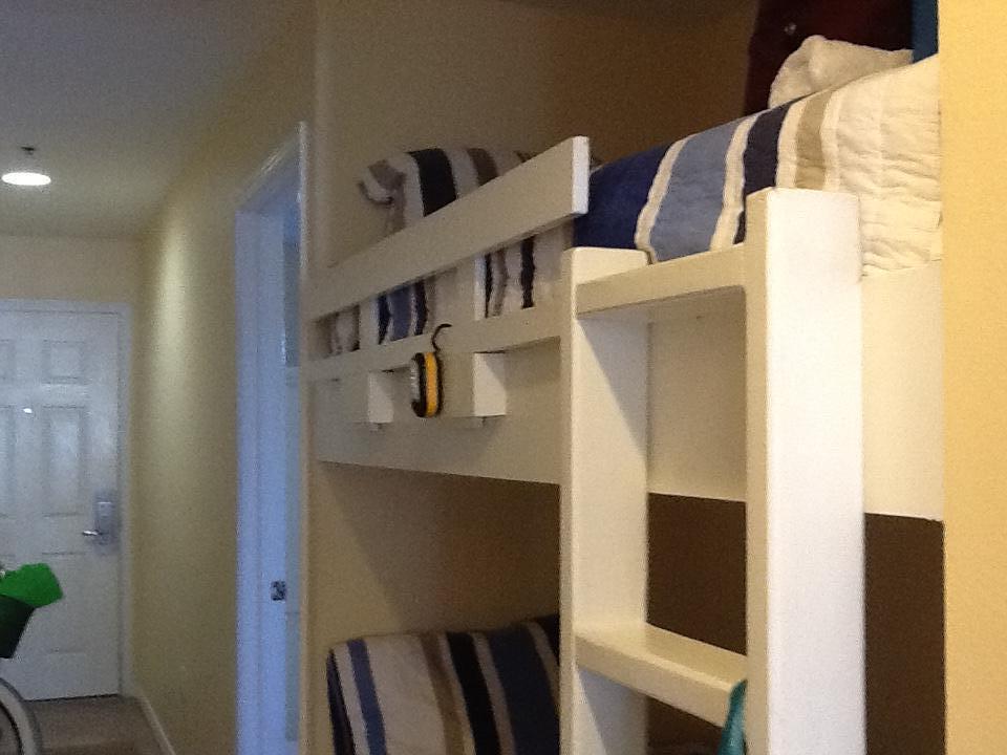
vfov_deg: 32.9
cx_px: 504
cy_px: 378
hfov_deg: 42.9
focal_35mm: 44
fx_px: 1280
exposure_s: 1/30
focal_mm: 2.03
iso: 200
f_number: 2.4
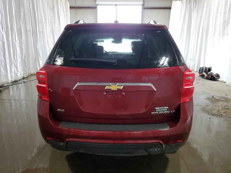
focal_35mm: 26
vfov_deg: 53.1
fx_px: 174
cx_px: 116
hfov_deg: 67.3
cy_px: 86
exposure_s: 1/120
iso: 98
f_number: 1.5
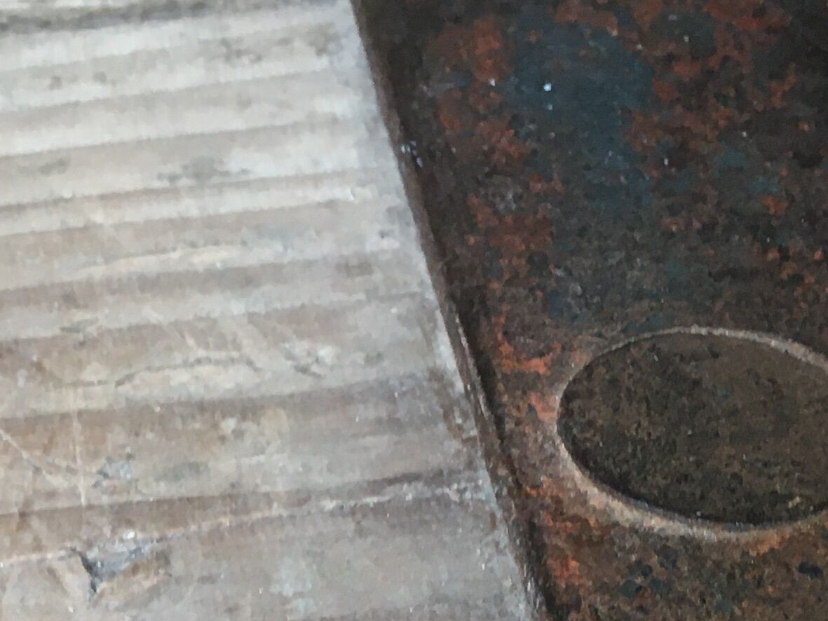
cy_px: 817
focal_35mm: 99
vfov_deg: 14.3
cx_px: -17
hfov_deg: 19.2
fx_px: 2368
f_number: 2.2
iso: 80
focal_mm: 4.15
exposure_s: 1/33
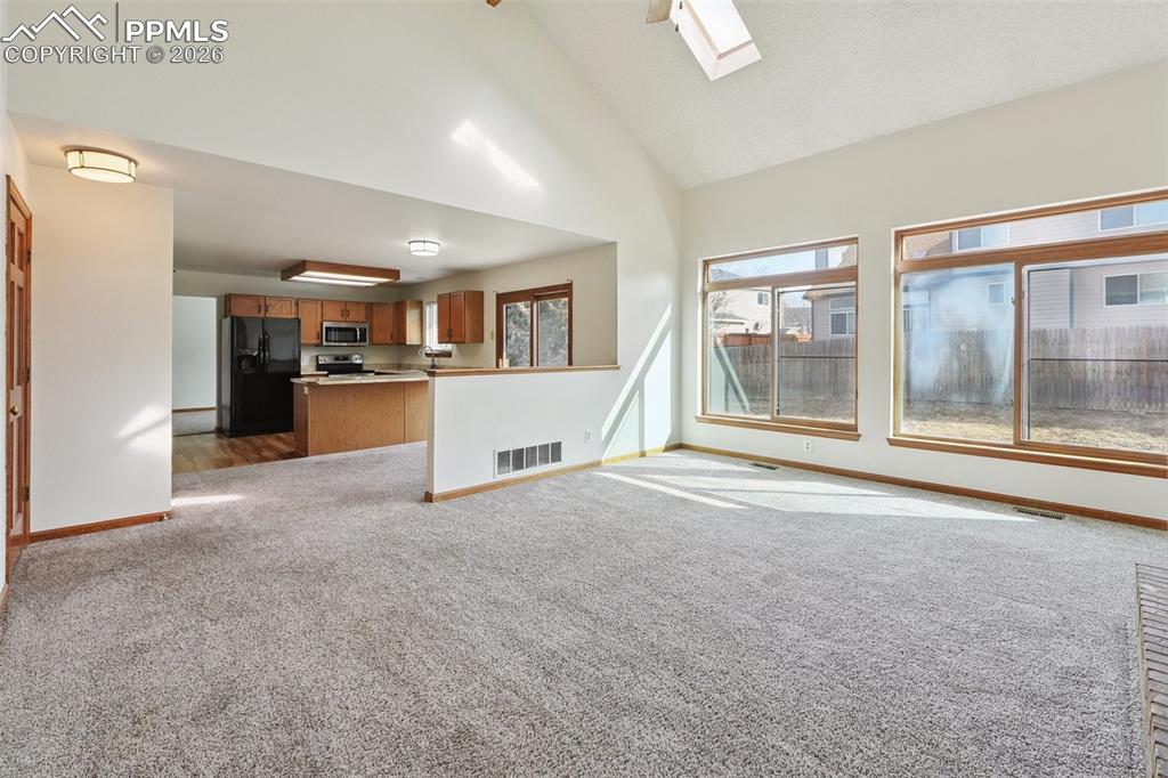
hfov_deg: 100.4
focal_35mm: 15
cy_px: 389
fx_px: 486
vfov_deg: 77.3
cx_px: 584
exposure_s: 1/125
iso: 640
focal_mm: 10
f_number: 8
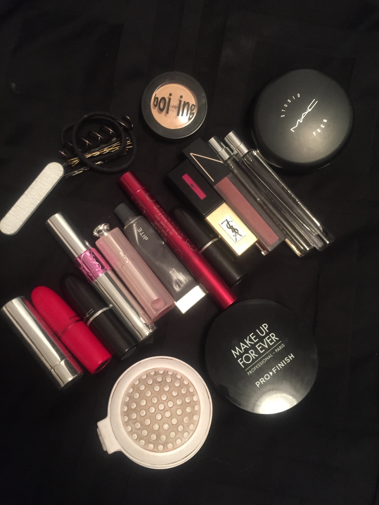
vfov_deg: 61.7
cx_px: 190
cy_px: 252
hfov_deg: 48.2
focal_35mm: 29
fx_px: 423
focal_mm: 4.15
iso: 250
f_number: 2.2
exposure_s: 1/20
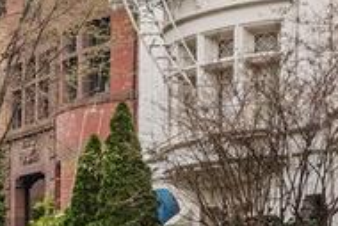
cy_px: 160
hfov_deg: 14.9
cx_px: -260
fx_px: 1137
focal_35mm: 121
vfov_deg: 11.3
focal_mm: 16
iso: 400
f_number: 8
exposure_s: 1/320
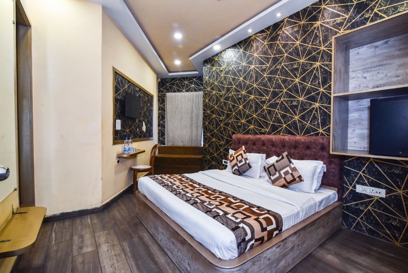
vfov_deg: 73.8
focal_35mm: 16
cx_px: 204
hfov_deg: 96.7
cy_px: 136
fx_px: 181
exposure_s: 1/50
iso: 1000
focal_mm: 16
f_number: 8
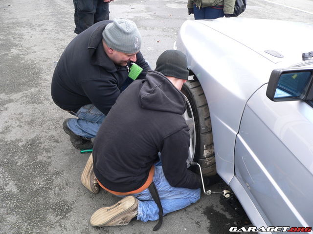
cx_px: 156
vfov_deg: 39.7
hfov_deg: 51.4
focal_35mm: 36
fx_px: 326
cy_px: 117
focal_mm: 6
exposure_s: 1/80
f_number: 2.8
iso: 80
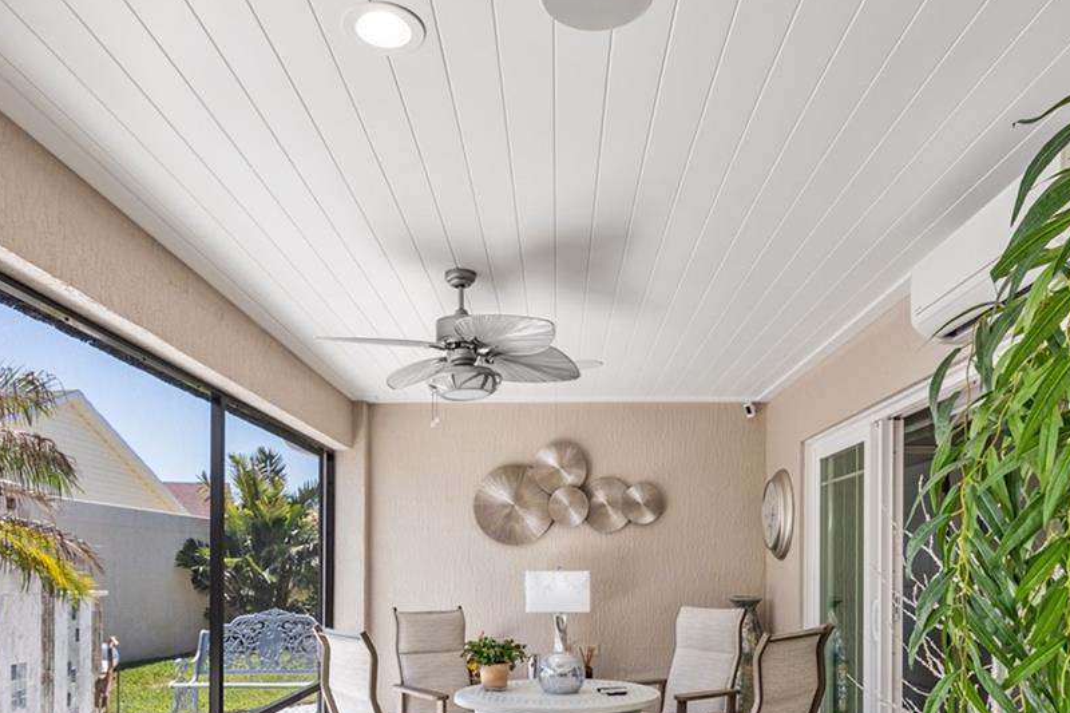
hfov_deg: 65.5
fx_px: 832
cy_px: 566
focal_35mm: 28
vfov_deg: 44.2
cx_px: 548
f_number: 8
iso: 100
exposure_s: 1/6
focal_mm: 14
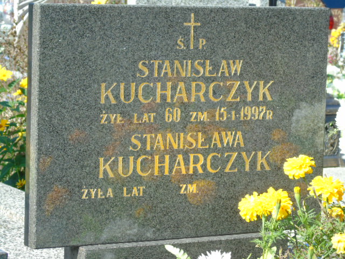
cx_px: 172
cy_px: 130
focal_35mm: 142
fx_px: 1415
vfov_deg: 10.4
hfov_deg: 13.9
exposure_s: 1/160
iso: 80
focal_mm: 25
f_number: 4.7
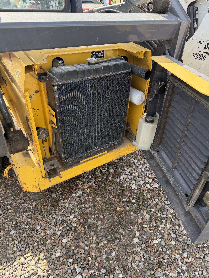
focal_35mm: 24
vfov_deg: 71.6
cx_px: 104
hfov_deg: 56.8
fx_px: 193
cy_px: 139
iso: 100
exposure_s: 1/967
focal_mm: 6.76
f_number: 1.78
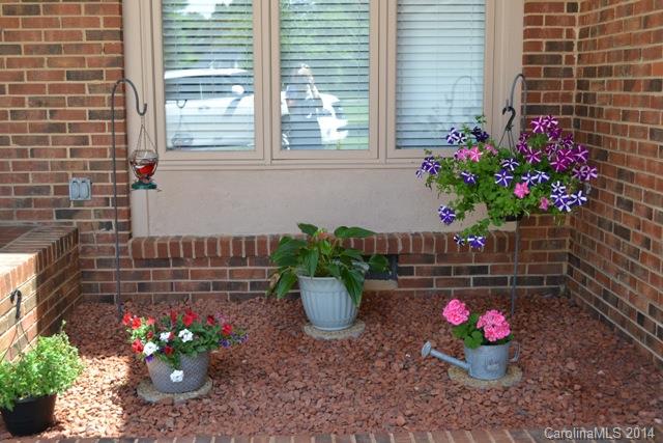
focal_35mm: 42
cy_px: 222
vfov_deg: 31.9
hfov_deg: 46.4
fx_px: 774
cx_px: 332
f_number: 5.6
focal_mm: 28
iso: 320
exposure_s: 1/125
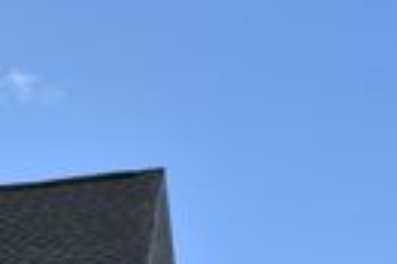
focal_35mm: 143
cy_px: 426
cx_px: -236
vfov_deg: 9.3
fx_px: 1574
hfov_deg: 13.4
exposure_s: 1/250
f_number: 8
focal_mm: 25
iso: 125
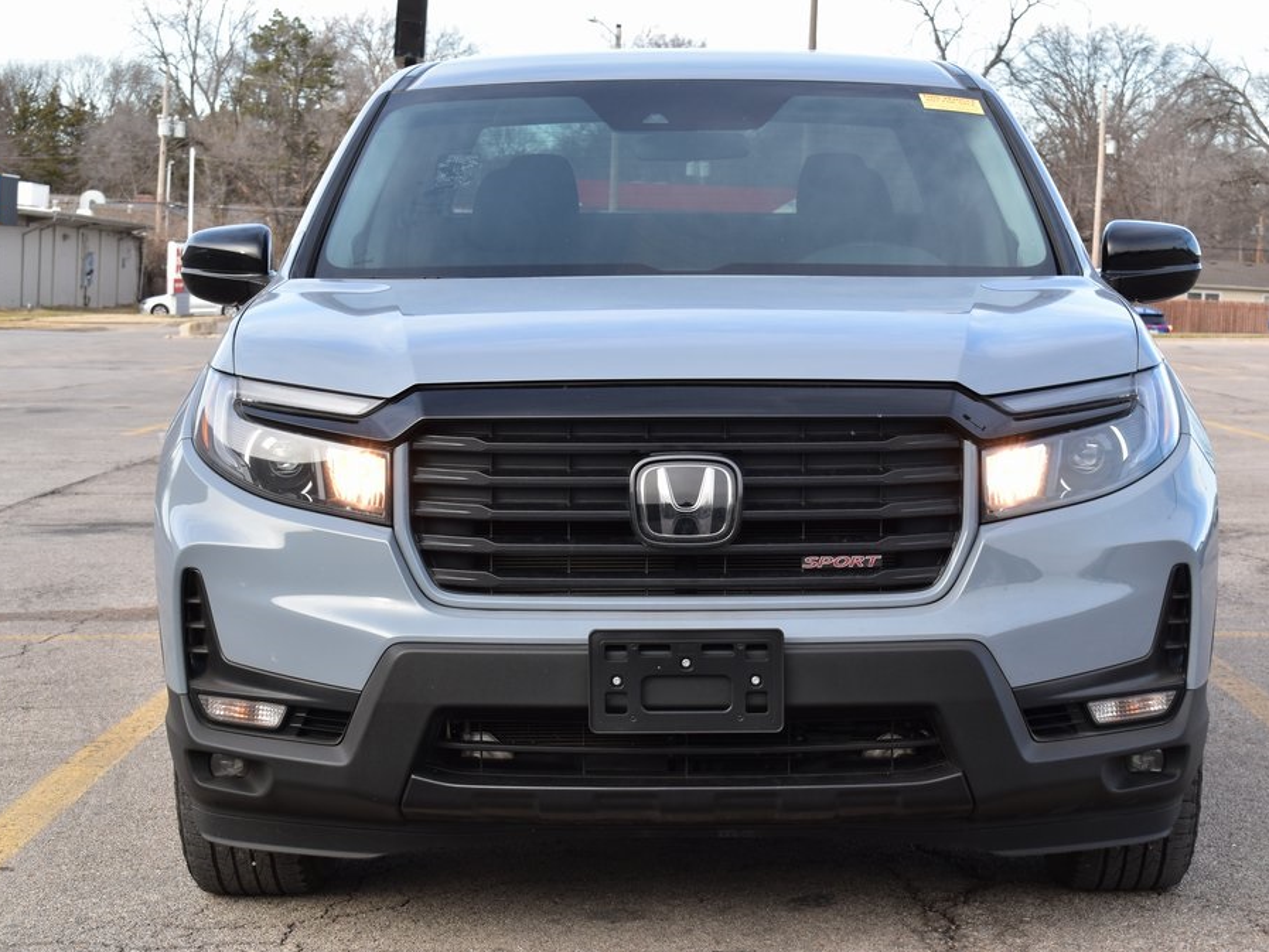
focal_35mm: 79
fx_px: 2896
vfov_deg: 18.7
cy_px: 482
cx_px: 686
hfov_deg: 24.7
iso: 400
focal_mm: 48
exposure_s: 1/80
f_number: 9
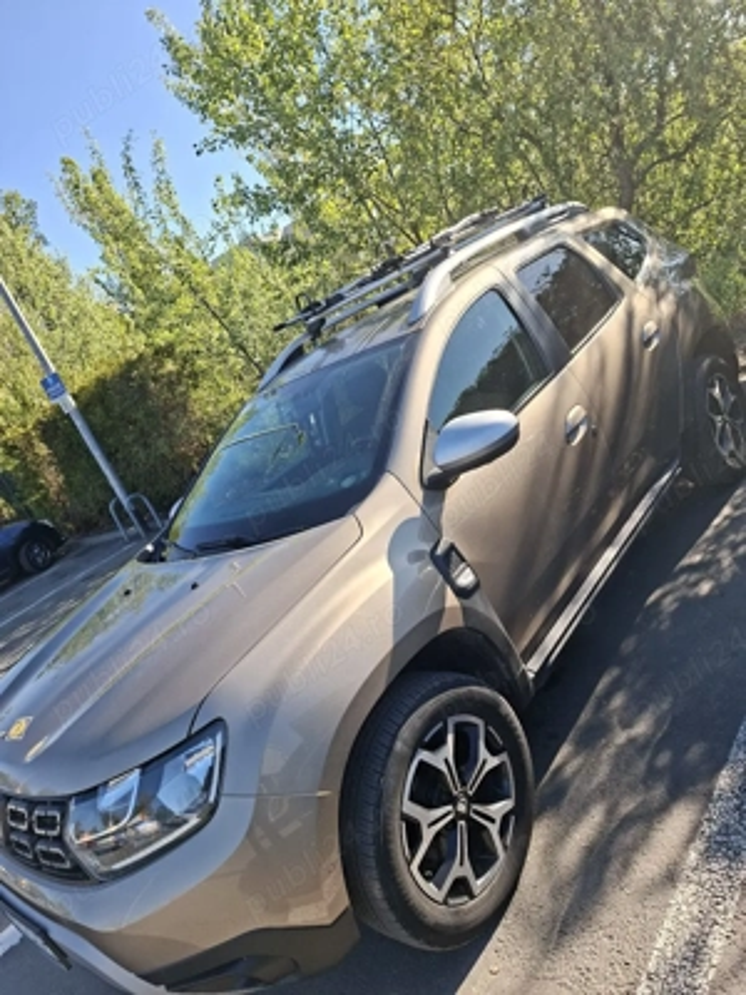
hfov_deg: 58.9
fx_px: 661
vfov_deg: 73.9
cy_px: 498
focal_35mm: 23
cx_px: 373
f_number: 1.8
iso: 50
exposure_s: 1/1250
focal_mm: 5.54
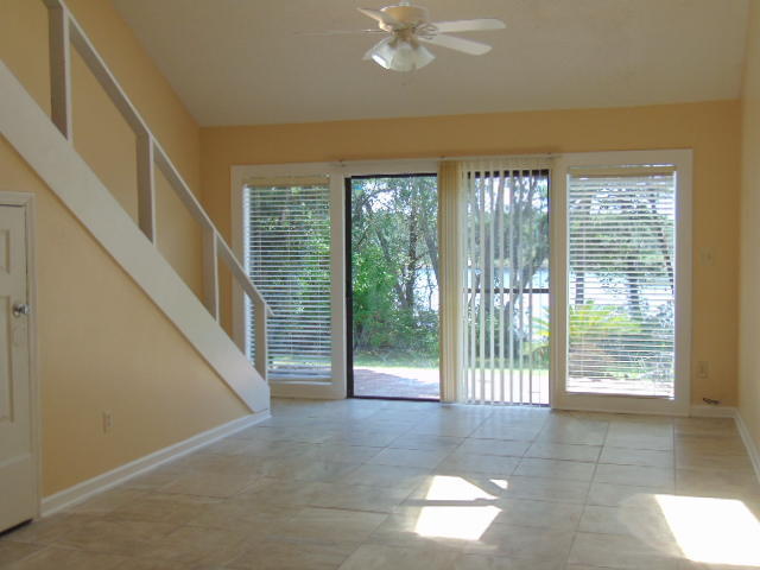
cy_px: 285
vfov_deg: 34.3
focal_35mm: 42
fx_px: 922
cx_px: 380
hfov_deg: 44.8
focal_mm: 7.6
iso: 80
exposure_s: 1/125
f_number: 3.3
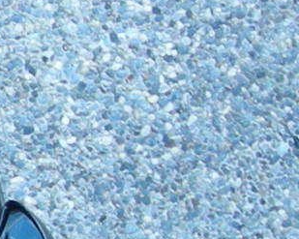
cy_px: 36
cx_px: -847
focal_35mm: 287
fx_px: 2539
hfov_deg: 5.8
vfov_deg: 5.4
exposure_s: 1/60
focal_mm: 5.7
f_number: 2.8
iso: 102
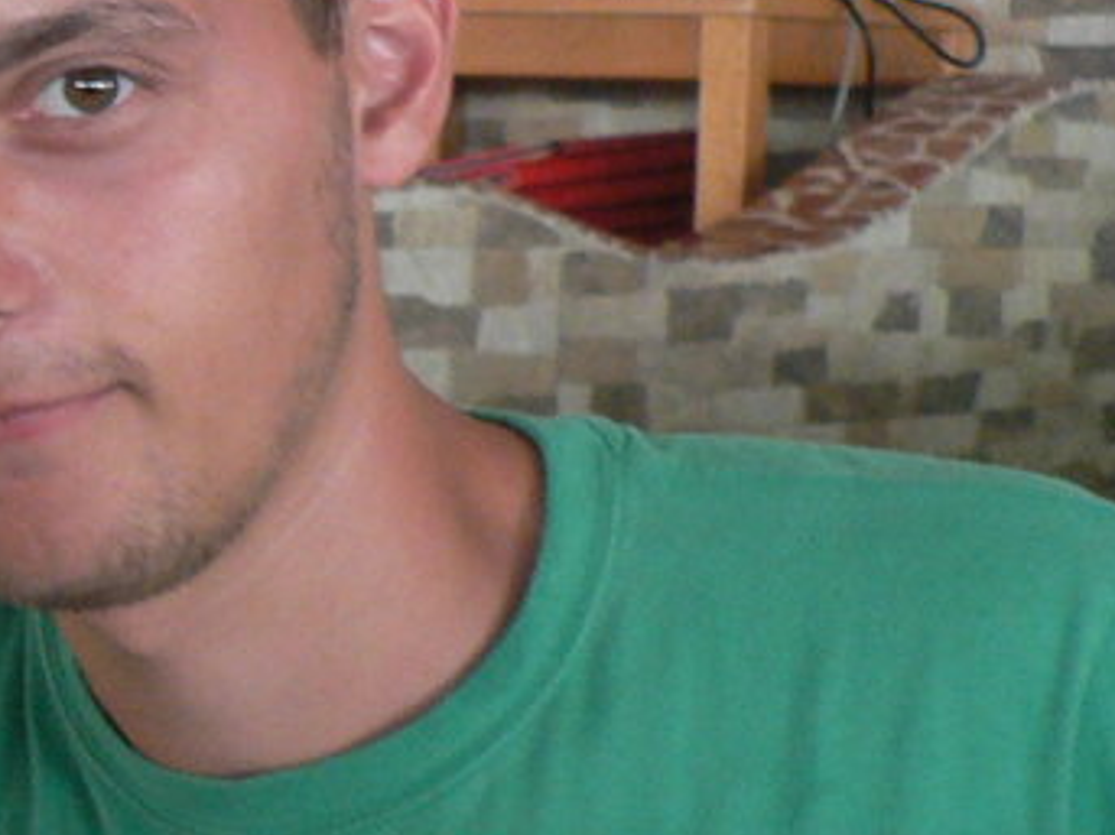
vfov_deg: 11.8
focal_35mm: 126
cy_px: 426
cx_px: -611
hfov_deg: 14.5
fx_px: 4057
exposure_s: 1/25
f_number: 2.8
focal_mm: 6
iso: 200
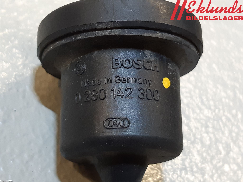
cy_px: 91
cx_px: 122
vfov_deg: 53.1
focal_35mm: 26
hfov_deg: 67.3
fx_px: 183
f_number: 1.7
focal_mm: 3.93
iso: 100
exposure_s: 1/50
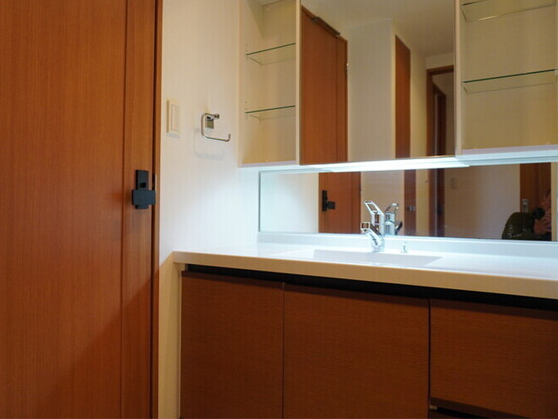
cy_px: 202
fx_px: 435
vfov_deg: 51.3
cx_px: 250
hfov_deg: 65.2
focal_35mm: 27
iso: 1000
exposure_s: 1/80
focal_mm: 16
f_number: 3.5
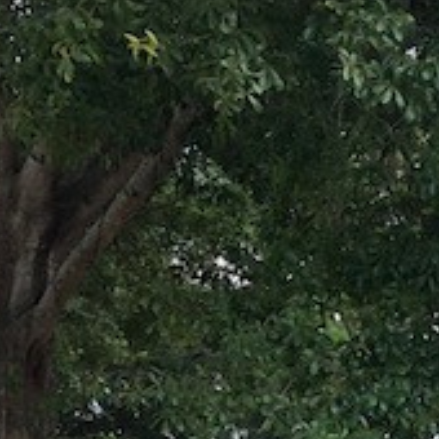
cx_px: 746
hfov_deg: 16.2
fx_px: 1334
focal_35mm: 93
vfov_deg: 17.3
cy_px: 609
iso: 20
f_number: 1.8
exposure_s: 1/458
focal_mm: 4
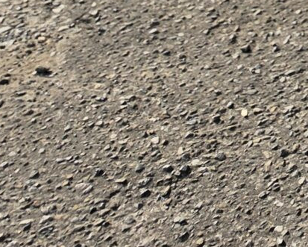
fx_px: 1268
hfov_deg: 11.5
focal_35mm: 139
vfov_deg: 9.2
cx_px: 730
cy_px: -469
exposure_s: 1/7939
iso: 40
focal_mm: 6.5
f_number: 1.4
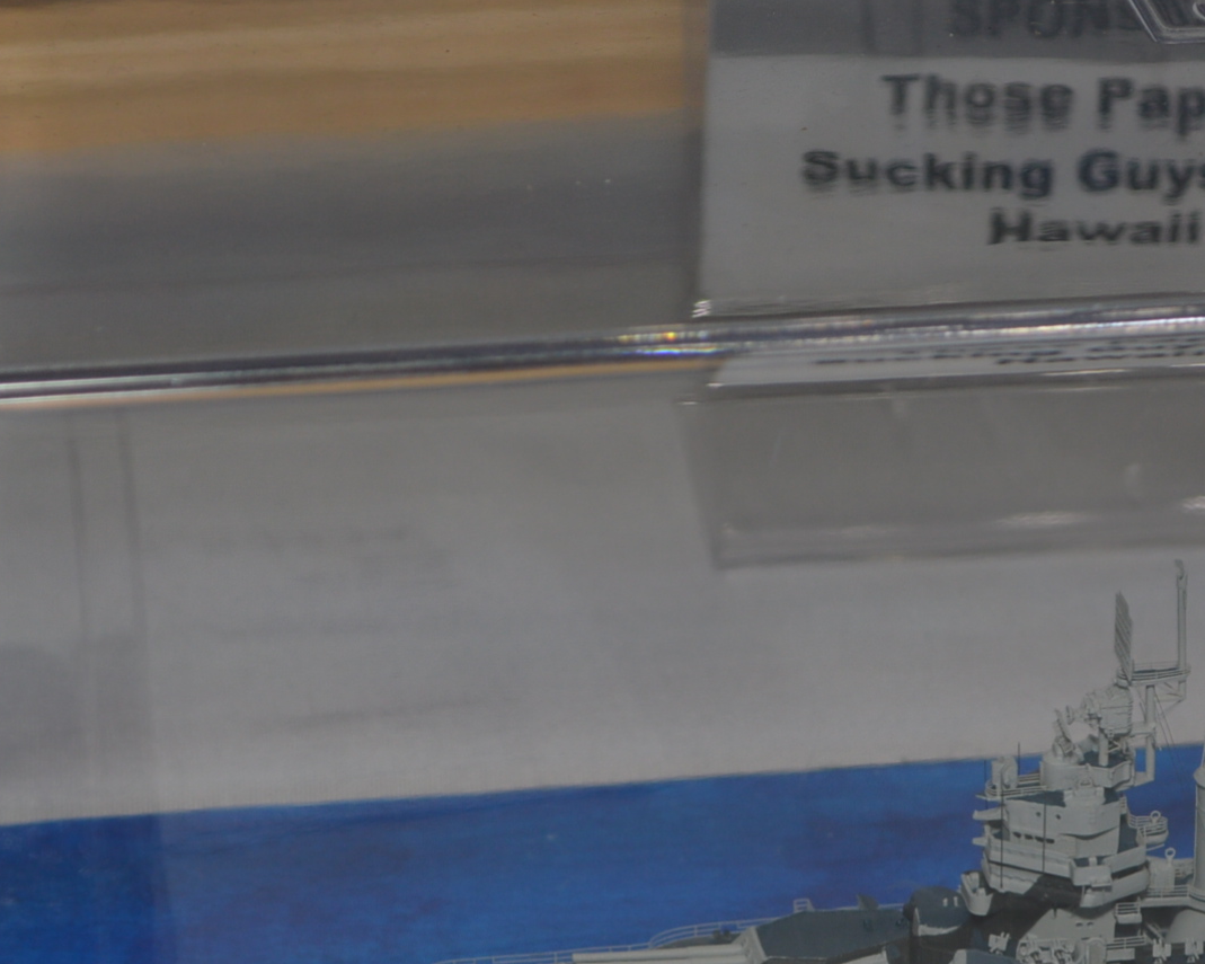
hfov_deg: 10.1
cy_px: 1081
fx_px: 6775
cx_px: 1246
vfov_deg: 8.1
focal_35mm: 190
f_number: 8
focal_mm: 48
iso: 100
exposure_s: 1/60
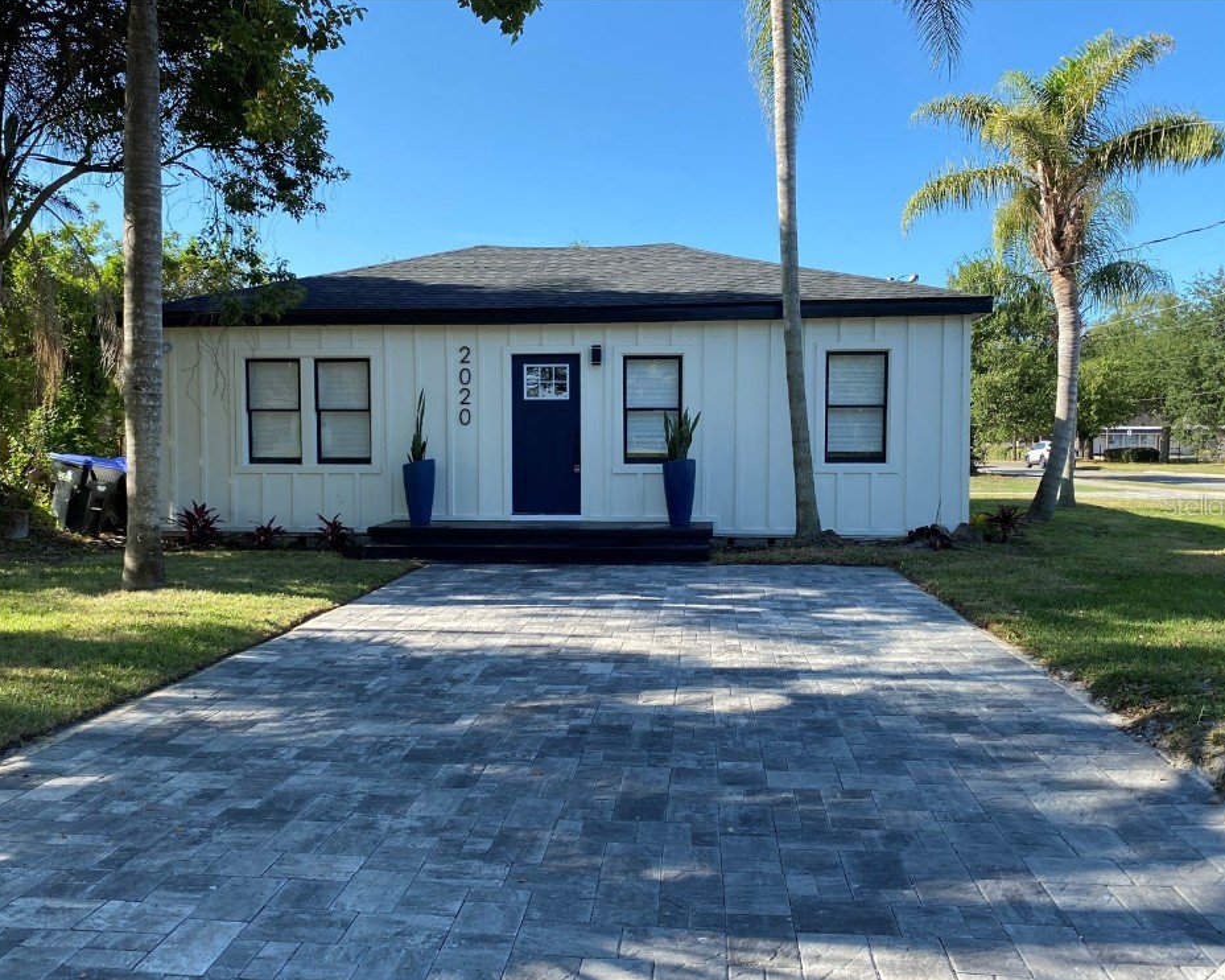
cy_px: 505
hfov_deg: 62.2
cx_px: 611
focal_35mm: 28
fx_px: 1015
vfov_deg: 51.5
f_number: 1.8
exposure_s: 1/998
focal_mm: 4.25
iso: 32
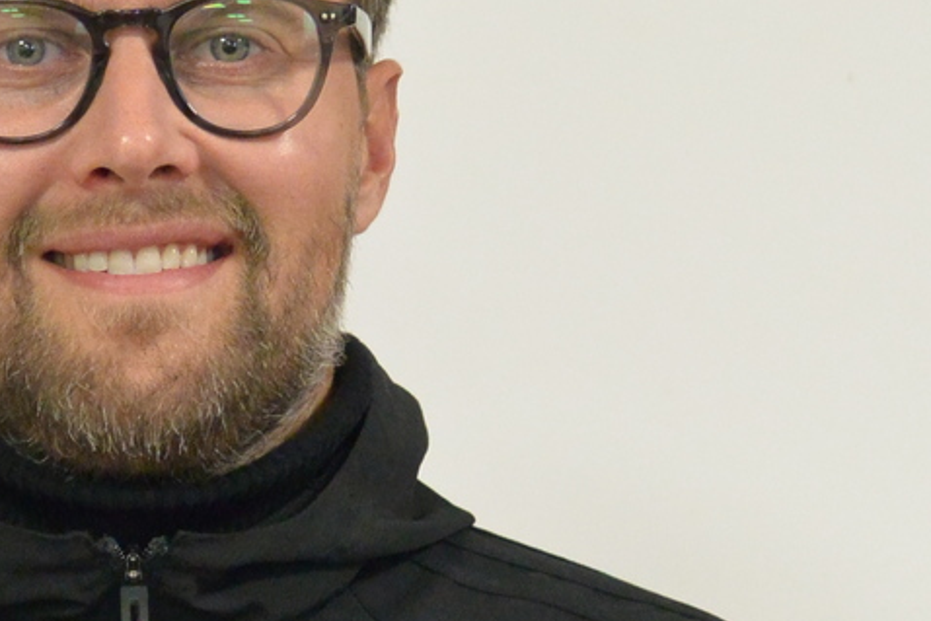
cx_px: 58
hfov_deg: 20.3
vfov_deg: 14.0
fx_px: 2535
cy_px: 289
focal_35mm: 98
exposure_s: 1/100
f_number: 1.8
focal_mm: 18.5
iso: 800
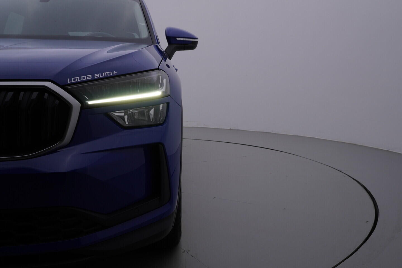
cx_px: 201
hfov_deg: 53.1
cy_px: 134
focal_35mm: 36
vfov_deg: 36.9
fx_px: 402
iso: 125
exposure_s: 1/160
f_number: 5.6
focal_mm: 24
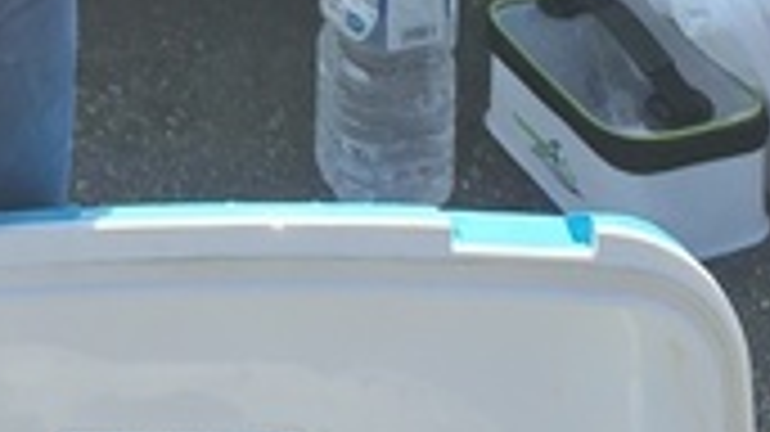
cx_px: -387
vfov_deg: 7.0
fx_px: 2551
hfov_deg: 15.8
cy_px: -1364
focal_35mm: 125
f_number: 1.9
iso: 50
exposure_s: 1/544
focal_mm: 5.5
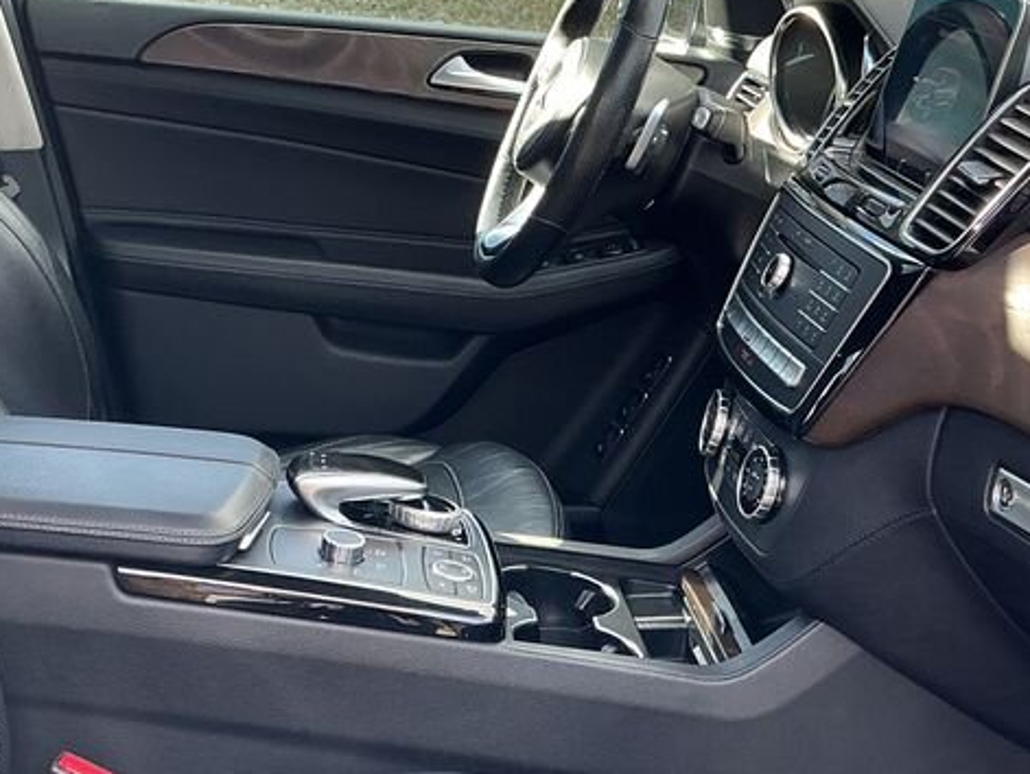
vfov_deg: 23.3
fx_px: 1876
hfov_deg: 30.7
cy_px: 459
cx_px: 514
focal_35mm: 63
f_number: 1.8
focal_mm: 3
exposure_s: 1/120
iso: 40
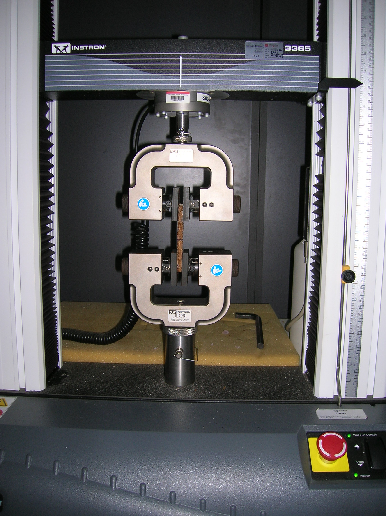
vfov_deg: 54.0
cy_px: 258
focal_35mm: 34
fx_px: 506
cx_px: 193
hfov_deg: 41.7
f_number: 2.9
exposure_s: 1/60.1
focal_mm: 5.7
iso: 50
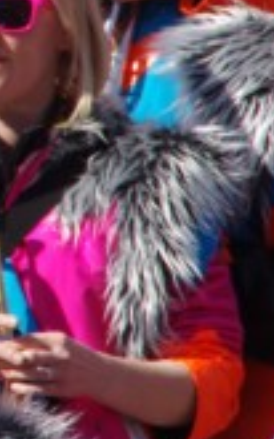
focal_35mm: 927
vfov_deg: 2.3
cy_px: 25
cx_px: -383
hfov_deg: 1.4
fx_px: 11085
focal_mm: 200
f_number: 11
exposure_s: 1/250
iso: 200
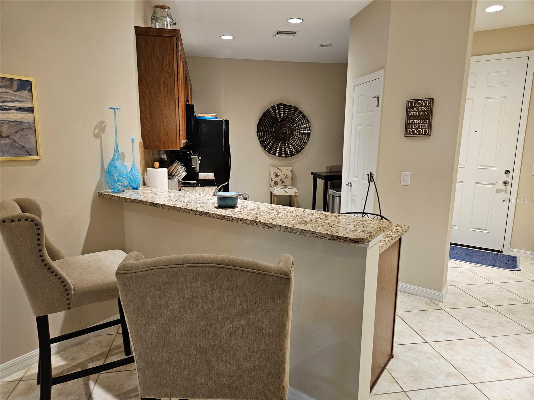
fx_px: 355
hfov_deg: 73.9
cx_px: 267
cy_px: 200
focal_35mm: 23
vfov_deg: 58.9
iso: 400
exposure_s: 1/120
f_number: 1.8
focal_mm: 5.4
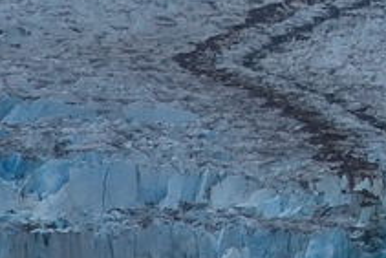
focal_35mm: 729
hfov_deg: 2.8
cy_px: -229
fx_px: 7822
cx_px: 743
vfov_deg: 1.9
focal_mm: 120
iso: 100
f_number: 6.3
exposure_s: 1/250
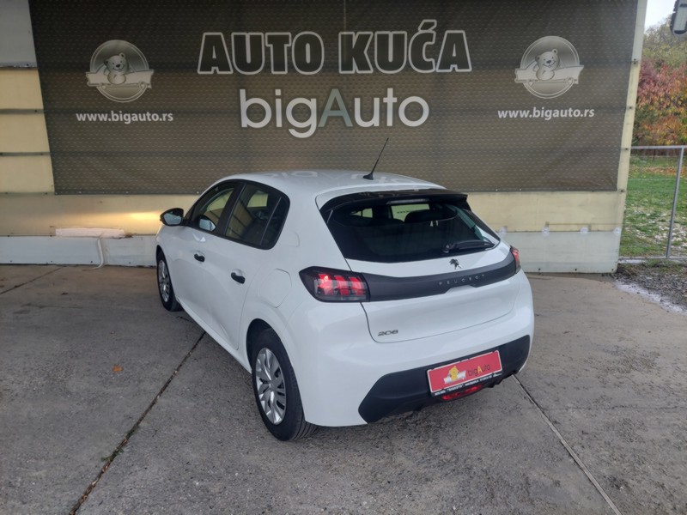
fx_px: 496
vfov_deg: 54.9
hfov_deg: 69.4
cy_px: 258
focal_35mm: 25
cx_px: 344
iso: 80
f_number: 1.8
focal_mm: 5.23
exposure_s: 1/100
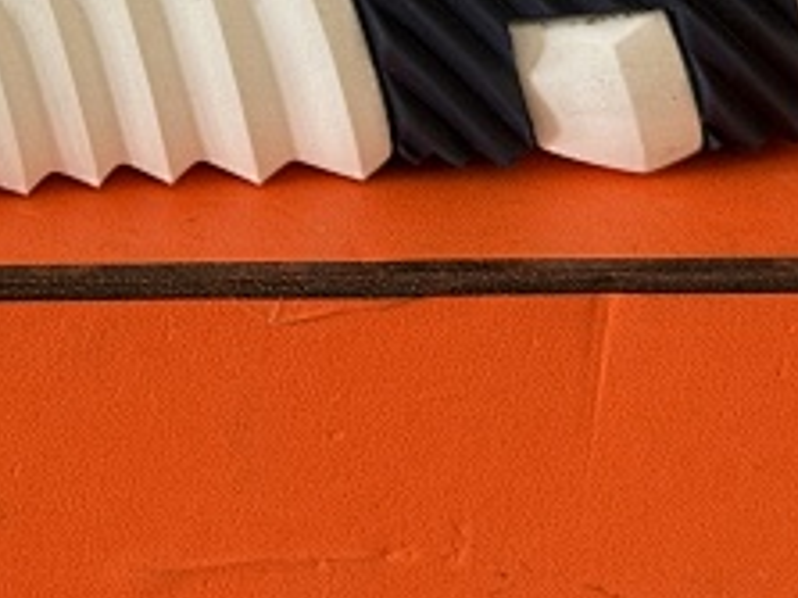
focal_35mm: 172
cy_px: -304
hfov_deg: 11.3
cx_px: -136
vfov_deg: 8.4
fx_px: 3963
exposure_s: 1/60
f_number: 1.78
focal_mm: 6.76
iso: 125
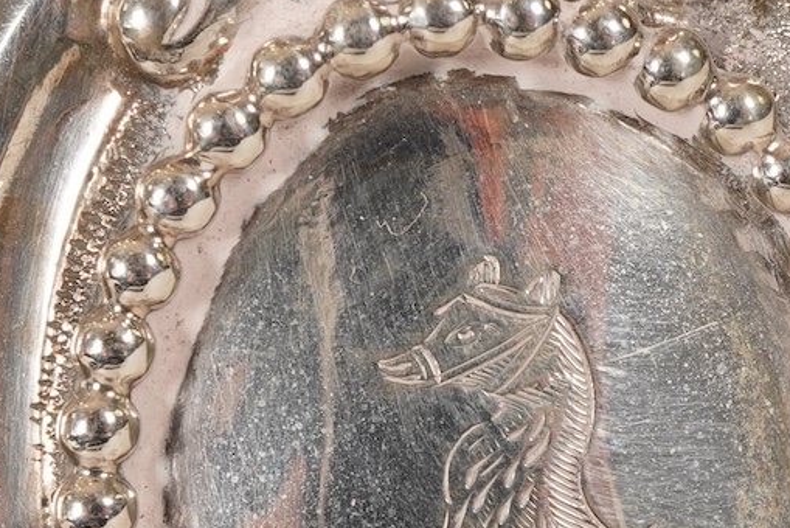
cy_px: 436
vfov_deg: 9.2
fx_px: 3271
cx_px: 567
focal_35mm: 149
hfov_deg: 13.7
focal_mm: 30
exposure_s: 1/125
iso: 500
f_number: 11
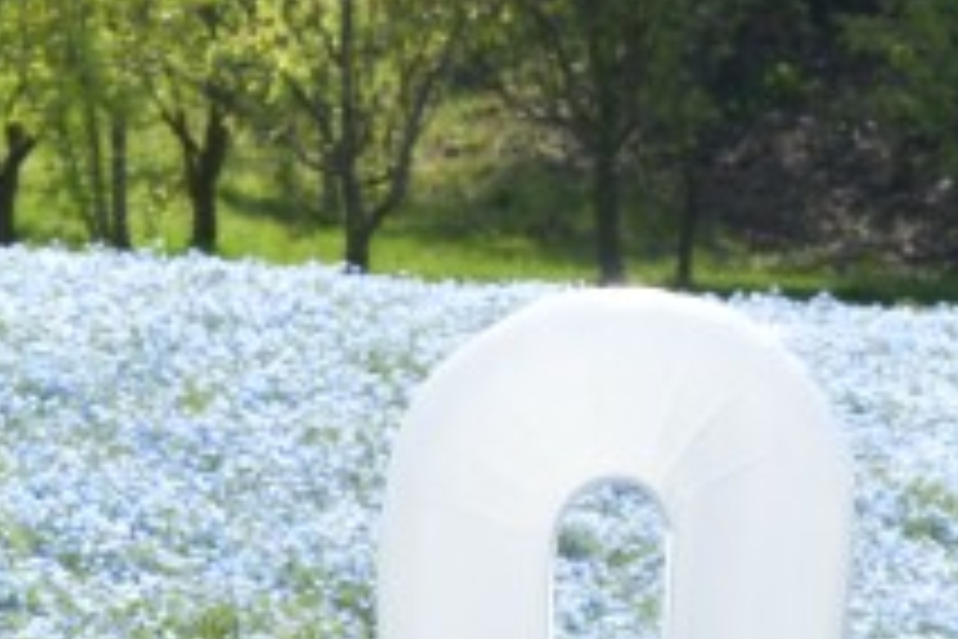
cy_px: 853
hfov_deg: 5.2
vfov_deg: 3.5
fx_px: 10484
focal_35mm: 394
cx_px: 1664
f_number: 13
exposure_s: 1/250
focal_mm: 105
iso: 400
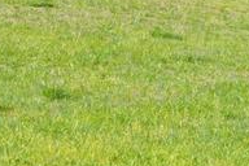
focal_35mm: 262
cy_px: -91
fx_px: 1812
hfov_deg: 7.8
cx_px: 49
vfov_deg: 5.2
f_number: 14
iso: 250
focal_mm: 35
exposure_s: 1/200
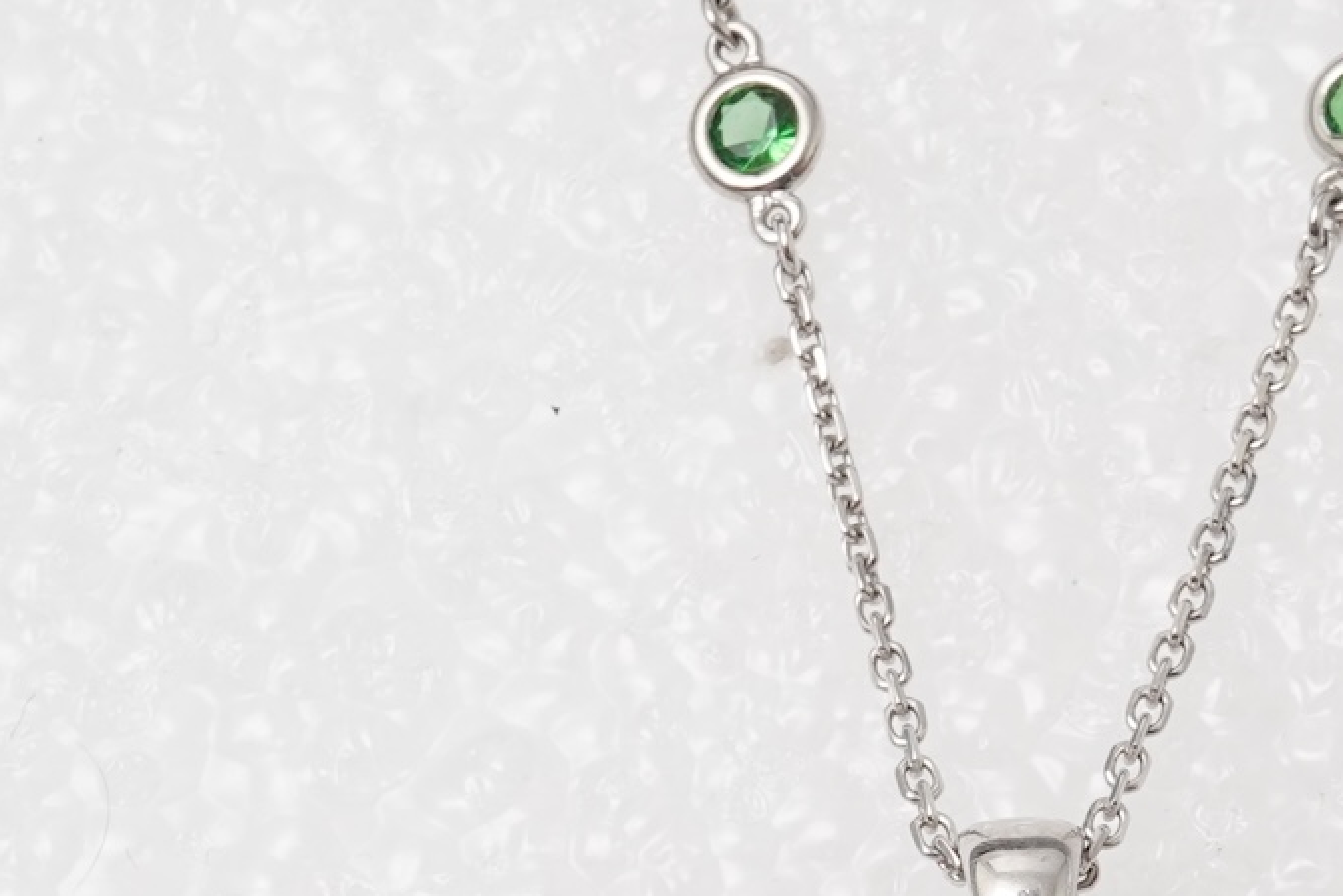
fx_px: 4888
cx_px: 1101
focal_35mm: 131
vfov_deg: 10.4
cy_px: 872
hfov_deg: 15.5
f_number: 22
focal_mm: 30
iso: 500
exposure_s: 1/125
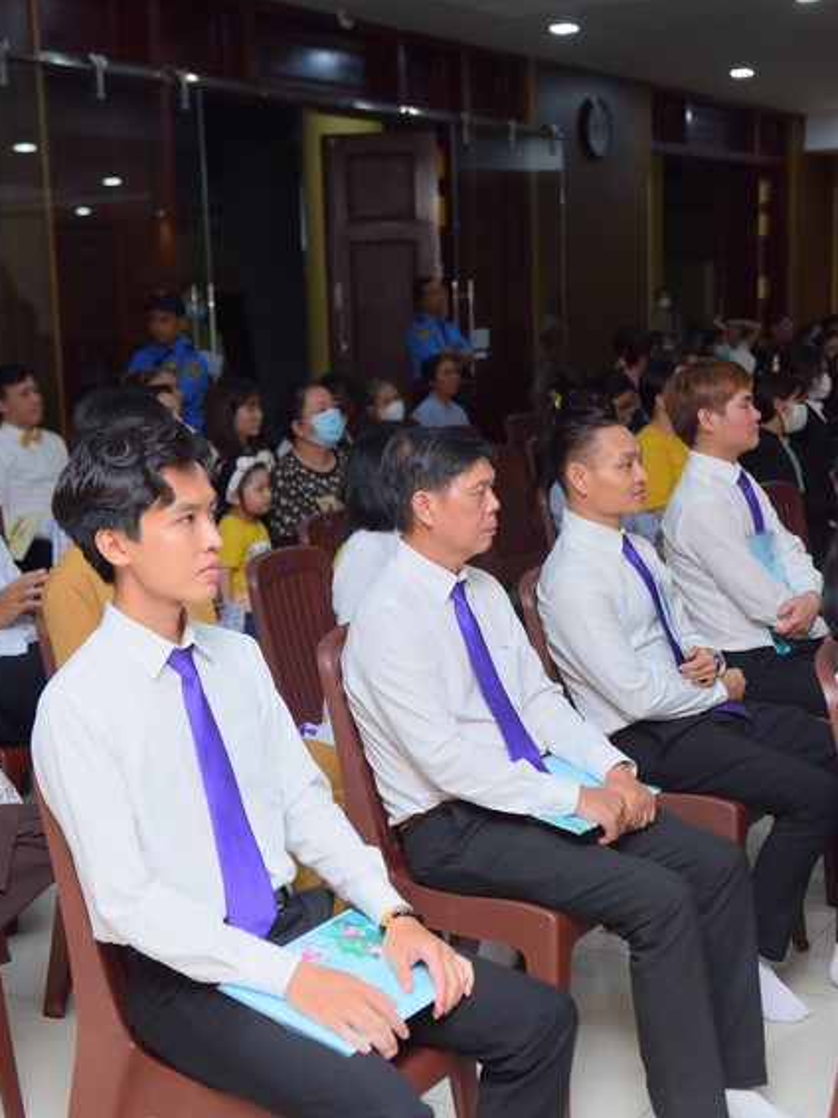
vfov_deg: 36.2
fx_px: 1712
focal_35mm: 53
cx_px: 414
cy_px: 561
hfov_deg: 27.5
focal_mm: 48
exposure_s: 1/125
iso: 640
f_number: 3.5
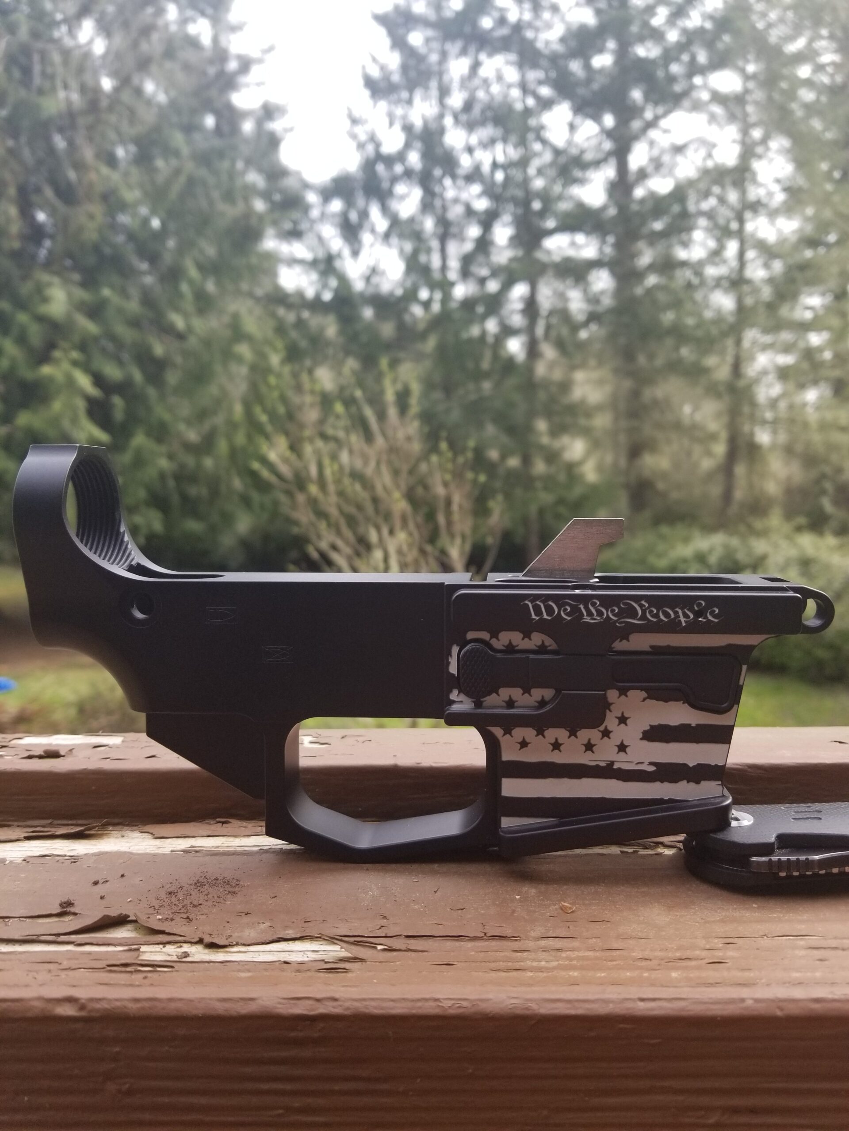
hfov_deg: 53.1
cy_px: 566
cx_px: 424
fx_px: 850
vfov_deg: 67.3
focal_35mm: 26
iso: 50
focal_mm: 4.25
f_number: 1.7
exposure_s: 1/460
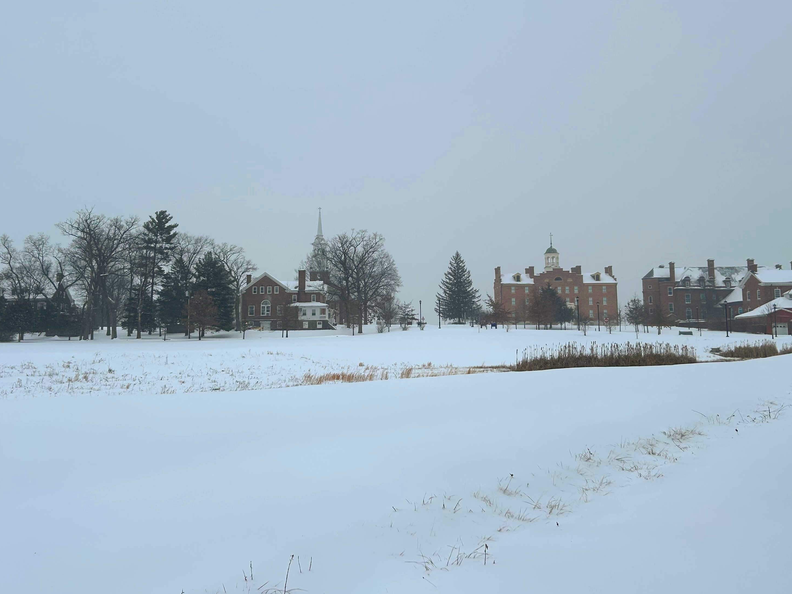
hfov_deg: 51.2
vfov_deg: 39.5
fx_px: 824
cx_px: 351
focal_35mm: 36
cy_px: 241
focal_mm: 5.7
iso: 50
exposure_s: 1/4274
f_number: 1.5
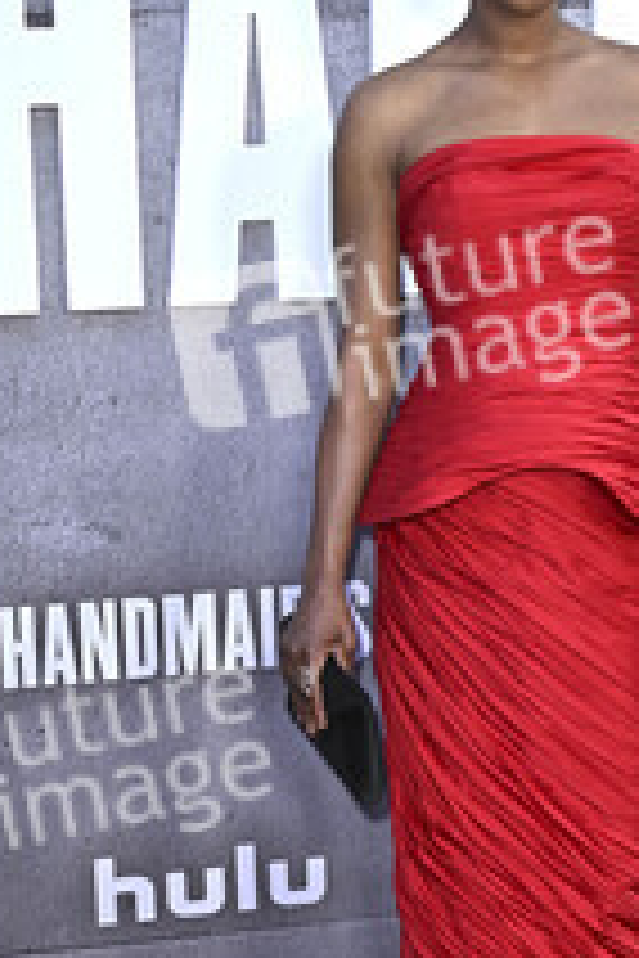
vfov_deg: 22.6
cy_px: 549
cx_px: 531
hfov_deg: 15.1
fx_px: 2396
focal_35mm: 90
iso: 640
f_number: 6.3
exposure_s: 1/250
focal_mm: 48
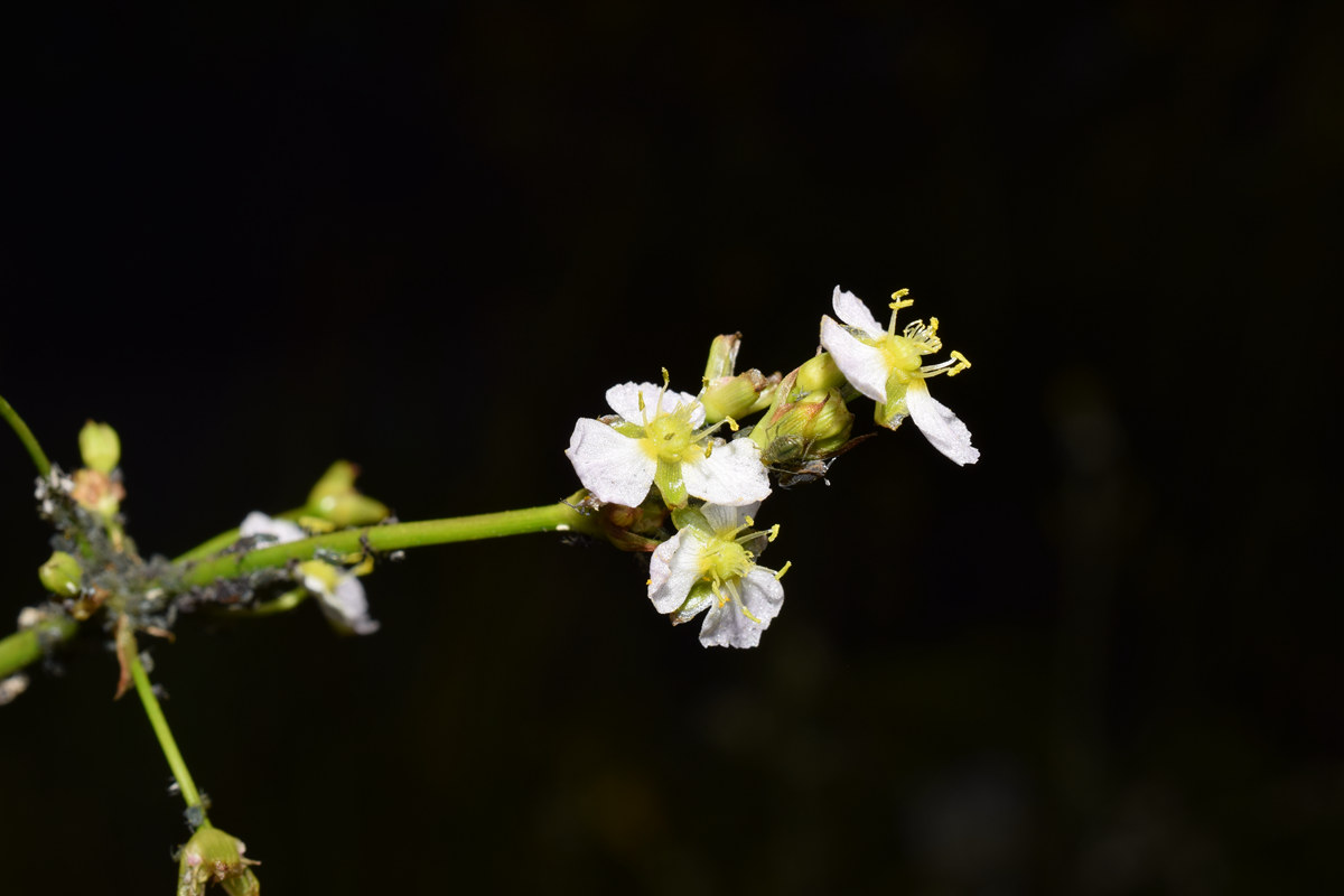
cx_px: 672
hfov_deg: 33.4
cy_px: 448
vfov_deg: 22.6
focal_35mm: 60
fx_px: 2240
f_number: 20
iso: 100
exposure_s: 1/200
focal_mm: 40
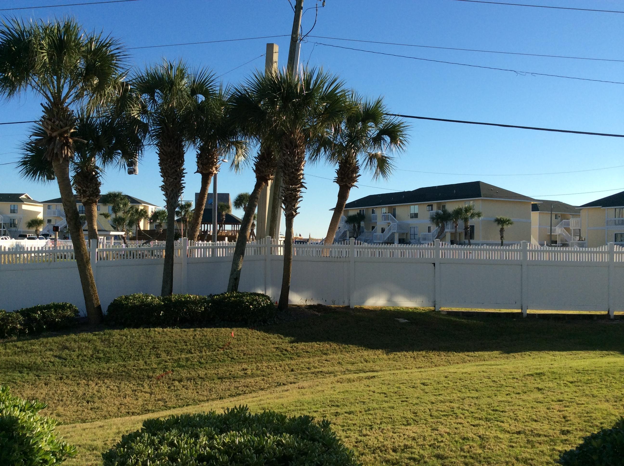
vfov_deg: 42.8
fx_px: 594
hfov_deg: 55.4
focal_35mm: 33
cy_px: 233
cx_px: 312
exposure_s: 1/1431
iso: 32
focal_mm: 3.3
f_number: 2.4
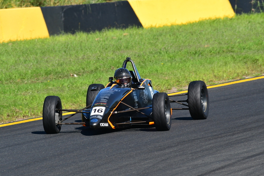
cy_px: 88
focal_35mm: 750
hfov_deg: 2.8
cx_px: 132
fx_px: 5499
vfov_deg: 1.8
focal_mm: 500
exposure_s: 1/640
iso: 500
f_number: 11
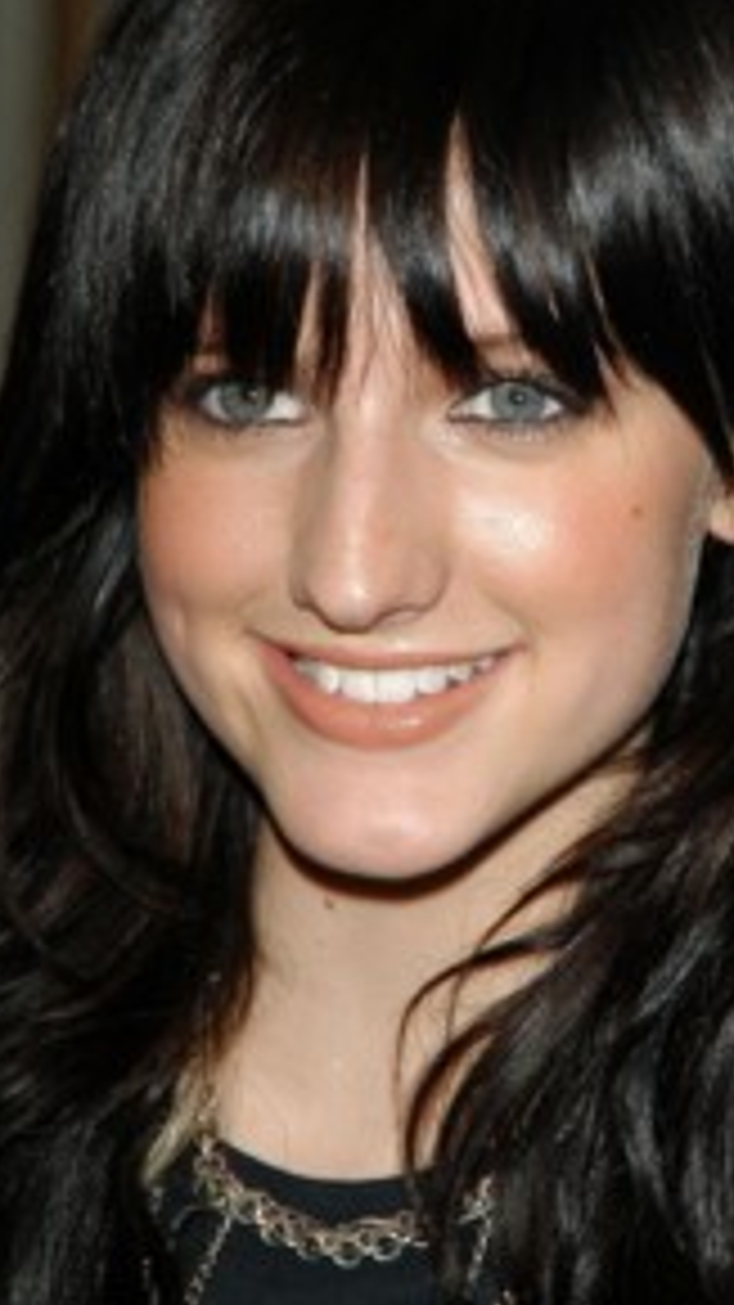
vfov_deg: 9.8
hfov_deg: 5.5
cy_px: 657
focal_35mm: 221
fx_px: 7651
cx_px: 498
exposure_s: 1/100
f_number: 6.3
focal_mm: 102
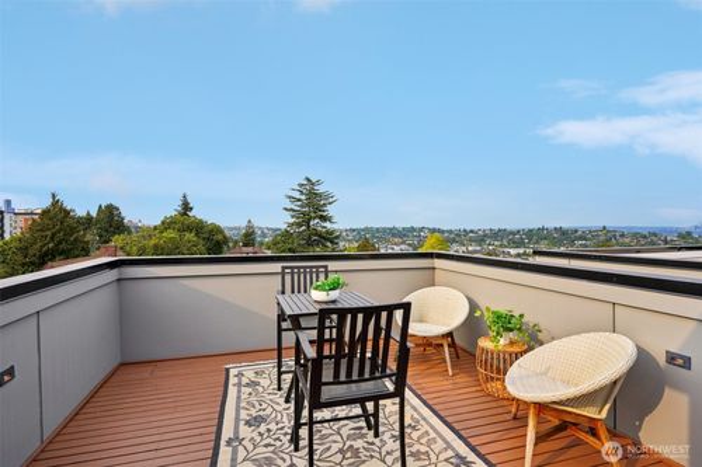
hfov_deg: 93.3
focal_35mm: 17
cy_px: 234
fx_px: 331
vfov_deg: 70.4
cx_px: 351
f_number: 8
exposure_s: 1/200
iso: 100
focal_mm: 17
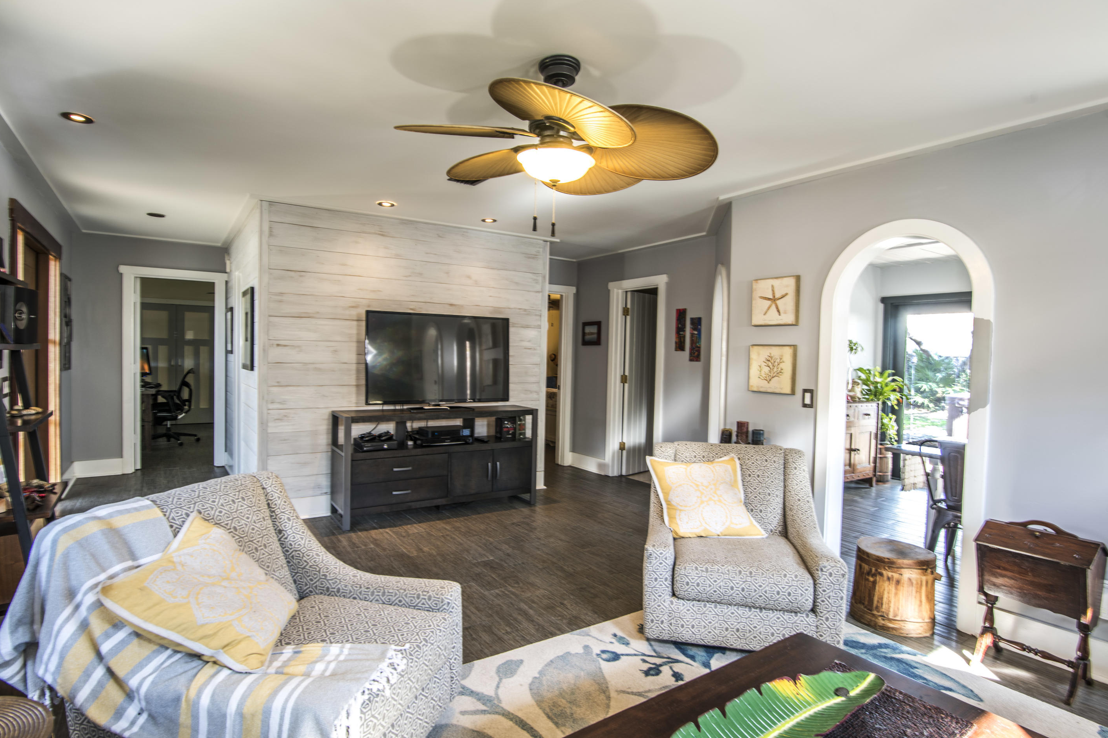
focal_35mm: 18
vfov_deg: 67.4
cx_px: 534
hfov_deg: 90.0
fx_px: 554
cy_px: 371
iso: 100
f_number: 10
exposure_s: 1/1.67
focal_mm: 17
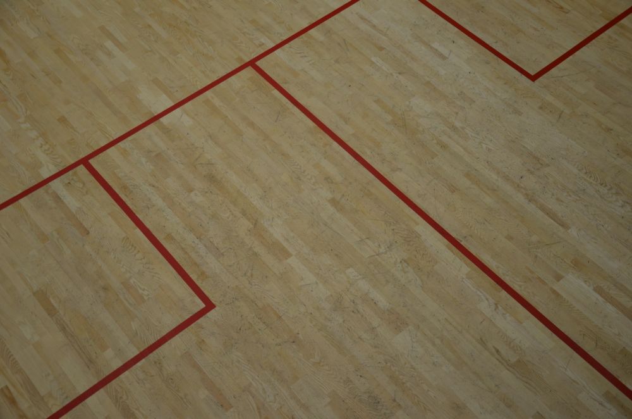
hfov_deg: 43.7
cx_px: 316
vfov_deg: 29.7
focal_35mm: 45
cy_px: 210
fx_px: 788
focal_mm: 30
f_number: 4.5
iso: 400
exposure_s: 1/80
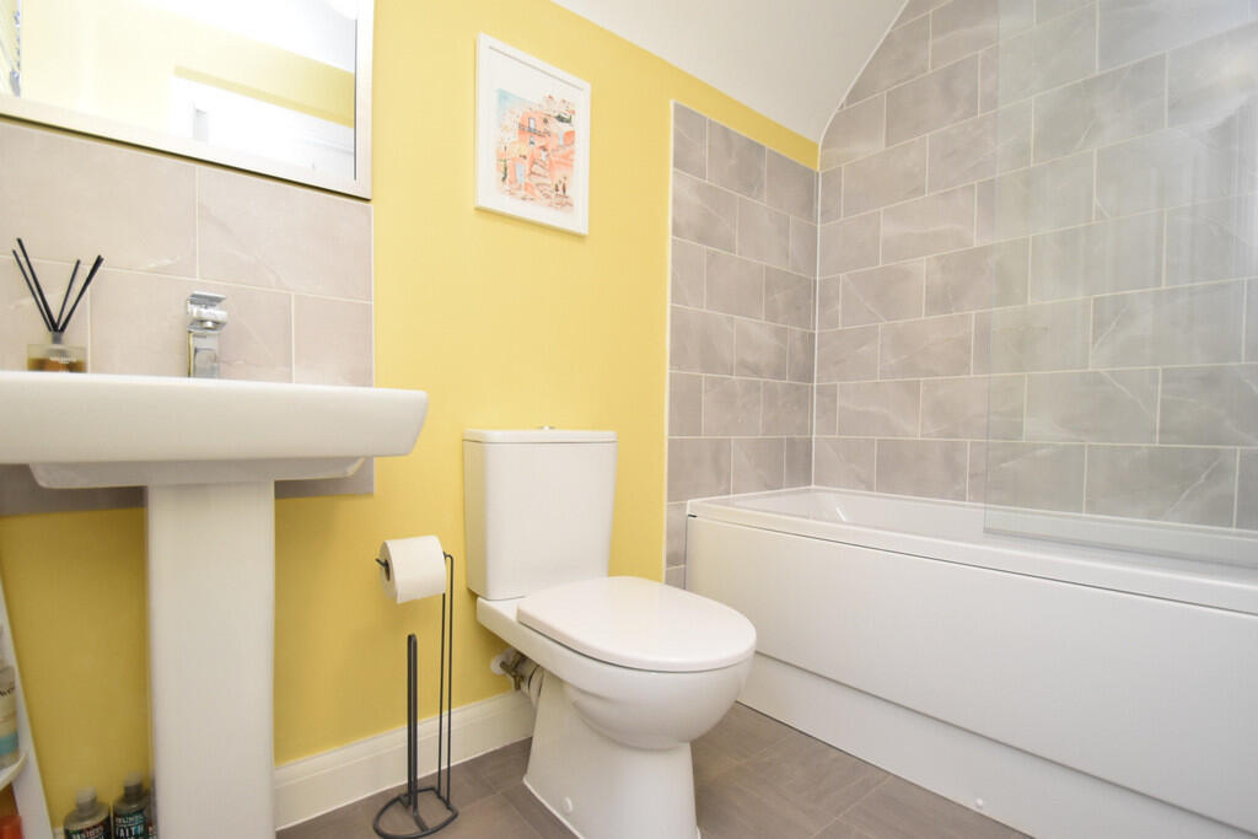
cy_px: 420
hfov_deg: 95.0
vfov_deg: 72.1
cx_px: 629
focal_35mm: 16
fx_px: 577
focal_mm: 11
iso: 1250
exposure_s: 1/125
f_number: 4
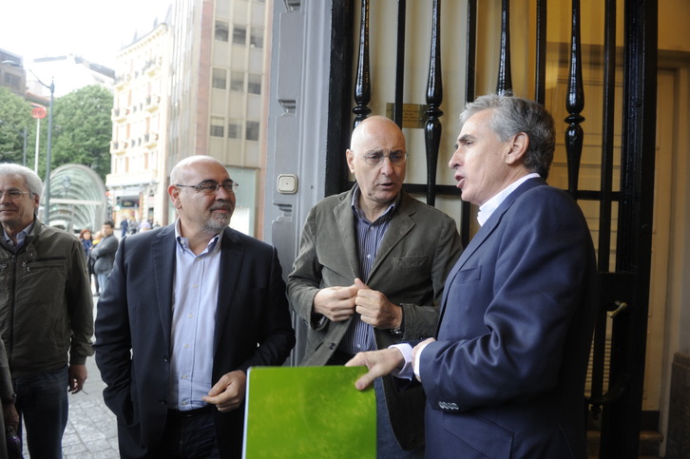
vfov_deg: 53.1
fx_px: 460
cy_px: 230
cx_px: 345
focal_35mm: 24
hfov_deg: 73.8
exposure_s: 1/160
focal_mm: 24
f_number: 3.5
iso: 640
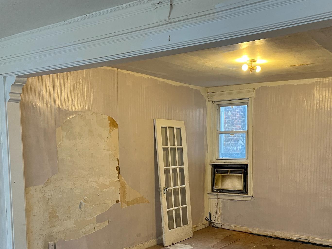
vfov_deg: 36.3
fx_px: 374
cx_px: 214
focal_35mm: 39
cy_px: 175
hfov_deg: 47.3
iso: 250
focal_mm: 5.1
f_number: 1.6
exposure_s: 1/60
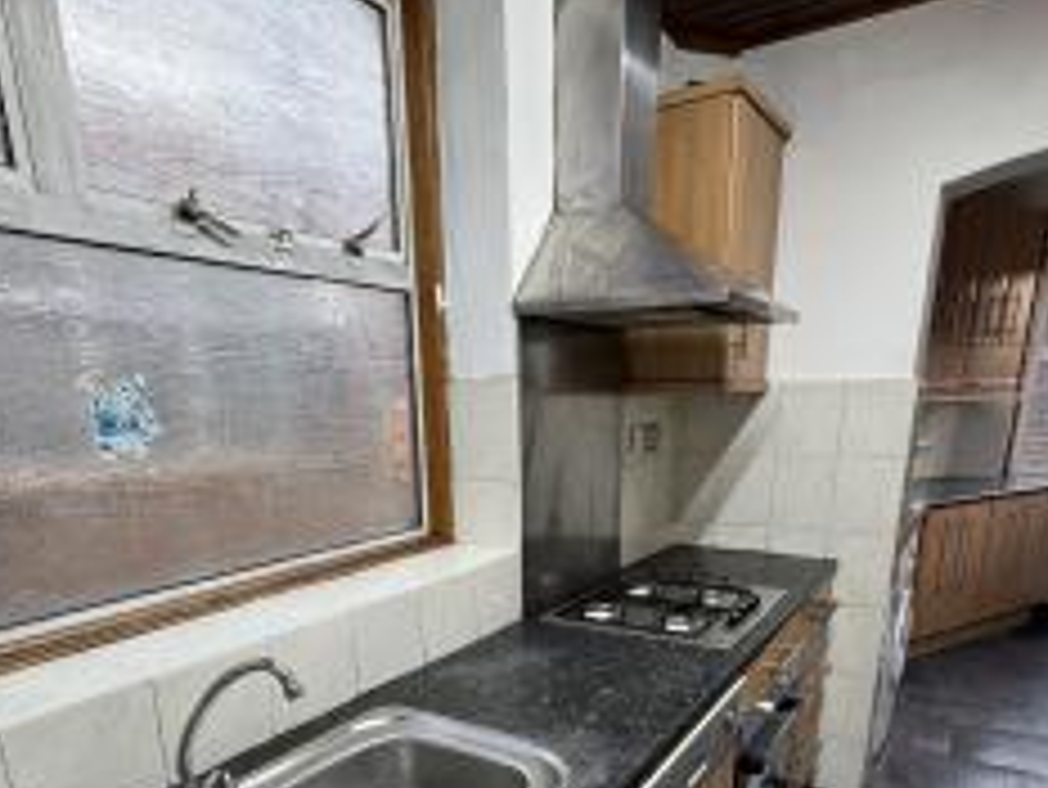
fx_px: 727
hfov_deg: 71.6
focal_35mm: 24
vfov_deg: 53.5
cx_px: 513
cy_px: 617
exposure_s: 1/100
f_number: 2.2
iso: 160
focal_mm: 2.22
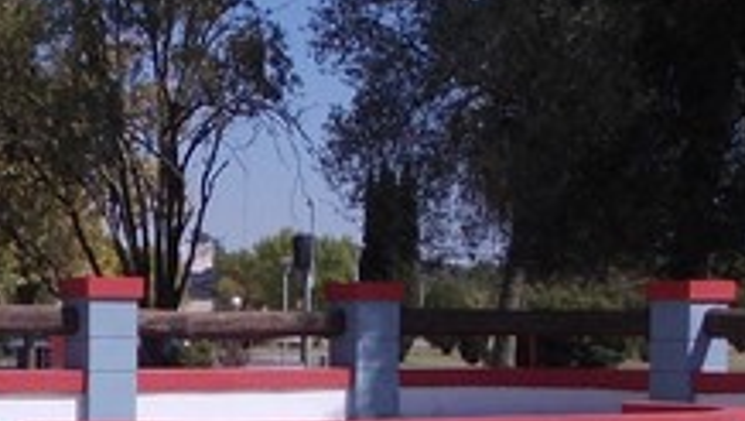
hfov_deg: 19.5
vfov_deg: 11.2
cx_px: 17
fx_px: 2115
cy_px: 442
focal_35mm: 107
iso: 80
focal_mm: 4
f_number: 5.4
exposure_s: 1/640
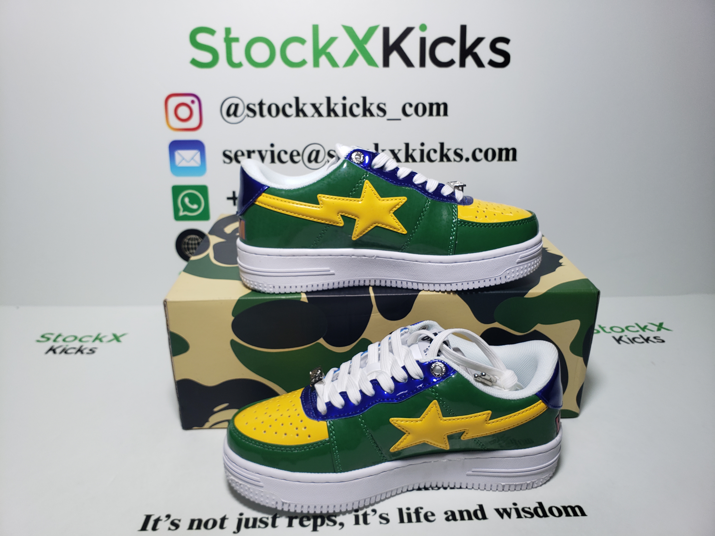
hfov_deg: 67.3
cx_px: 358
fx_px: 537
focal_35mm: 26
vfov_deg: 53.1
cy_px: 268
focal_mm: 4.3
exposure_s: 1/192
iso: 50
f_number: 2.4
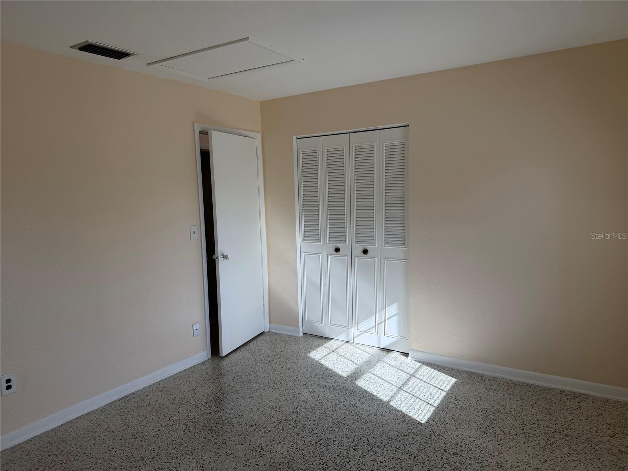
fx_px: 435
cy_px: 236
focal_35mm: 24
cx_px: 314
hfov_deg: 71.6
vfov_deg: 56.8
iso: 80
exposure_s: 1/567
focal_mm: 6.76
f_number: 1.78
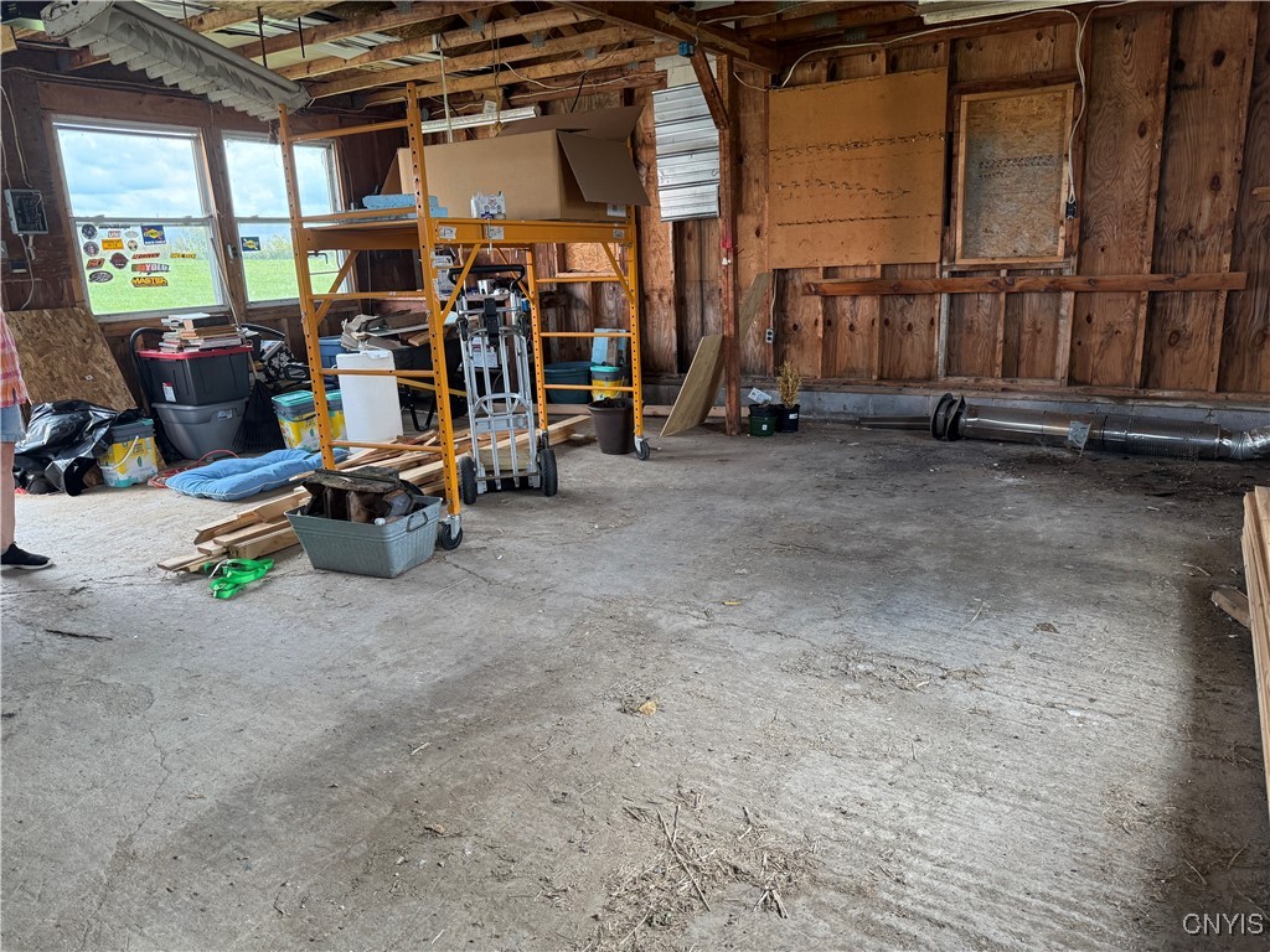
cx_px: 635
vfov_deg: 56.8
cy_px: 476
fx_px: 881
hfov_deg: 71.6
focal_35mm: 24
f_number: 1.78
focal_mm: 6.76
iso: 200
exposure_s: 1/222
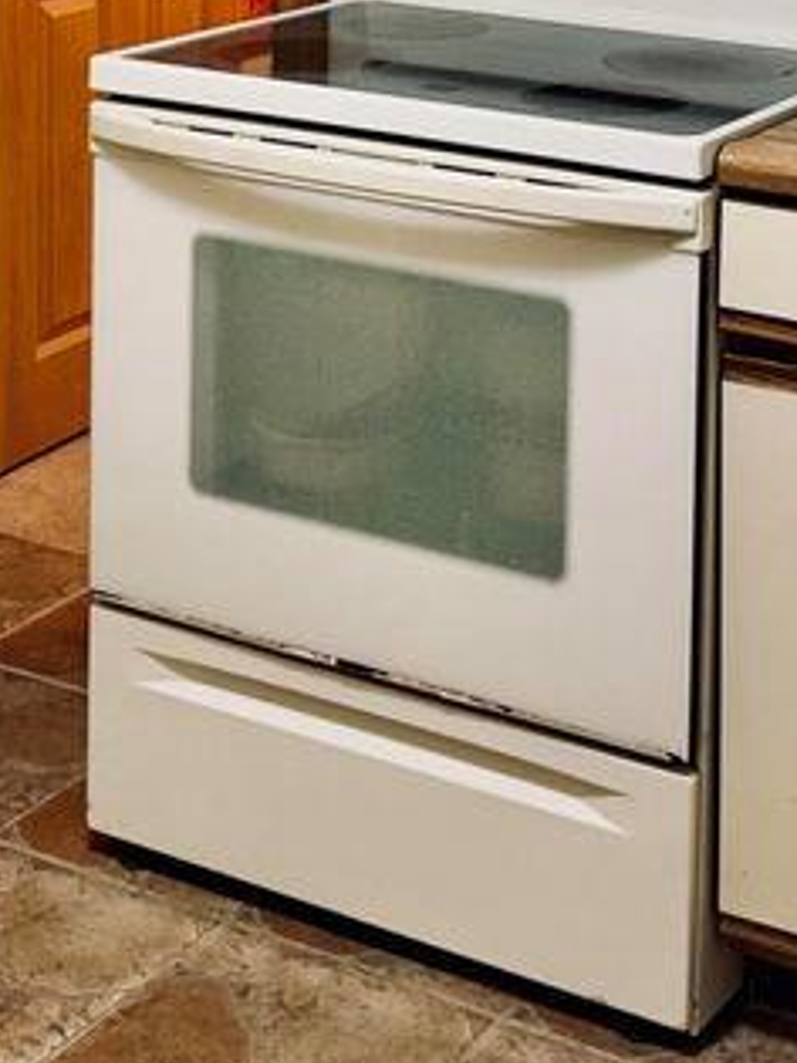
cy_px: -128
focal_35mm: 78
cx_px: 446
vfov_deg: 23.4
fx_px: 2396
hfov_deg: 18.9
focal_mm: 6.86
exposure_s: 1/60
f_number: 1.78
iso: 250
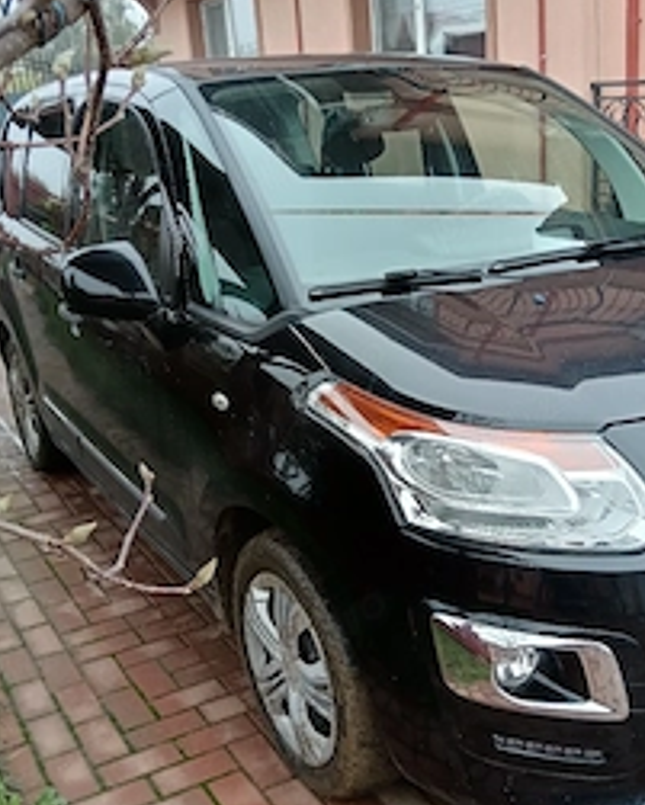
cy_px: 455
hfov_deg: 35.7
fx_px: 1002
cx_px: 347
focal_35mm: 42
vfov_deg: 43.7
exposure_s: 1/100
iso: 232
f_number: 1.9
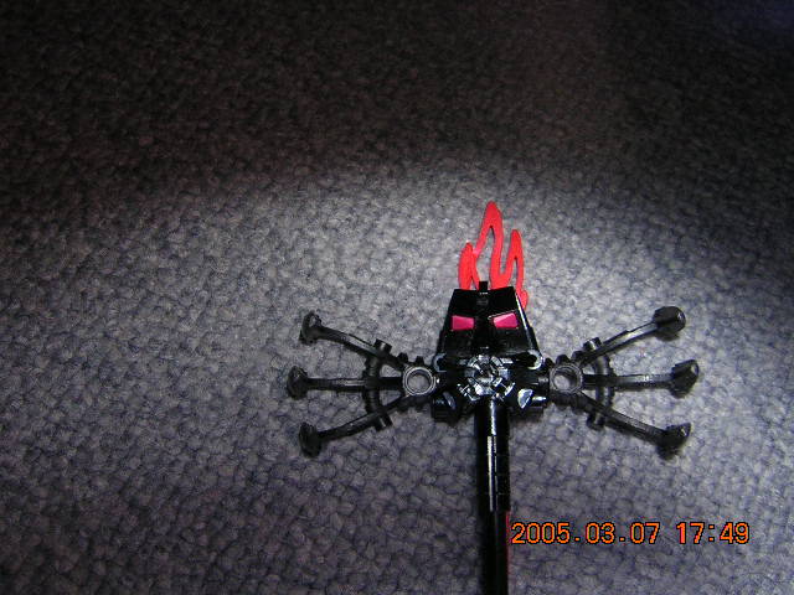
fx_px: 826
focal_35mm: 36
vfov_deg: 39.7
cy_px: 298
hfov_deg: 51.4
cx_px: 397
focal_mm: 4.7
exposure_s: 1/60.1
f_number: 5.2
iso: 400
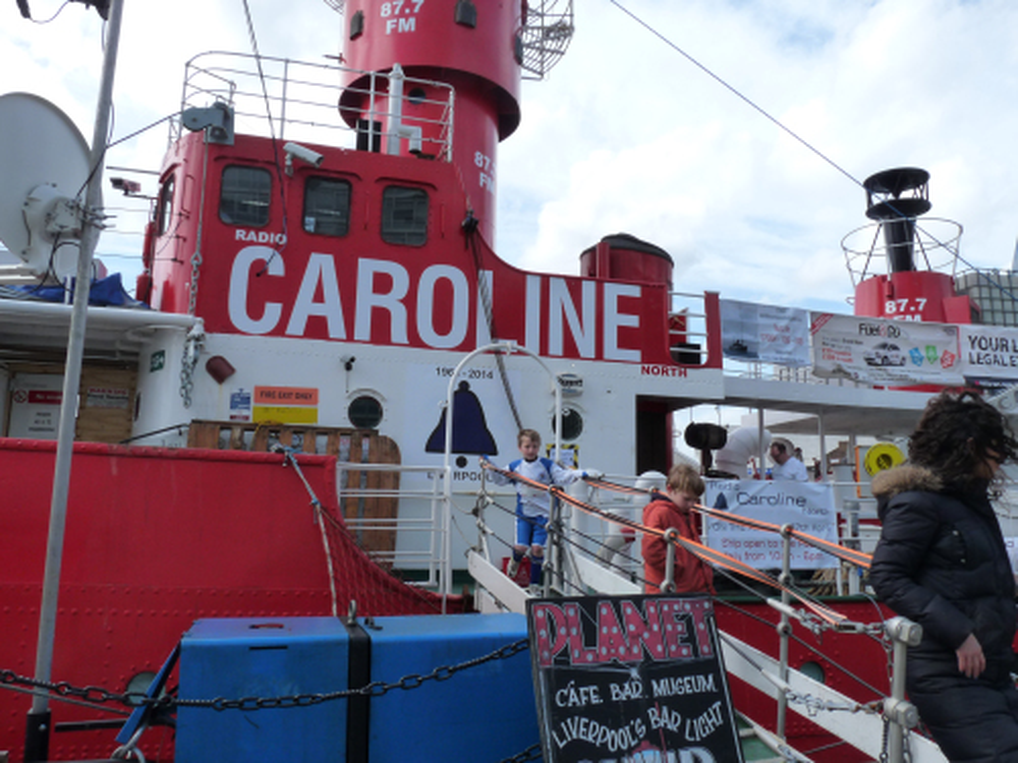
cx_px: 509
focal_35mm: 27
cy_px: 382
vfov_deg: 51.4
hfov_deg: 65.3
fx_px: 794
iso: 160
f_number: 5.6
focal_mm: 4.8
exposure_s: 1/320
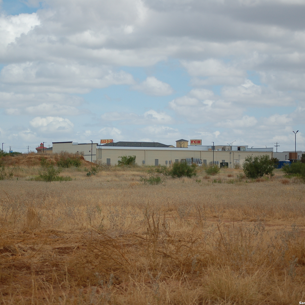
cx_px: 131
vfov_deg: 16.5
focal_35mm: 106
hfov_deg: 16.5
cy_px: 152
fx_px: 1053
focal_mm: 55
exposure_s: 1/2000
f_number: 4
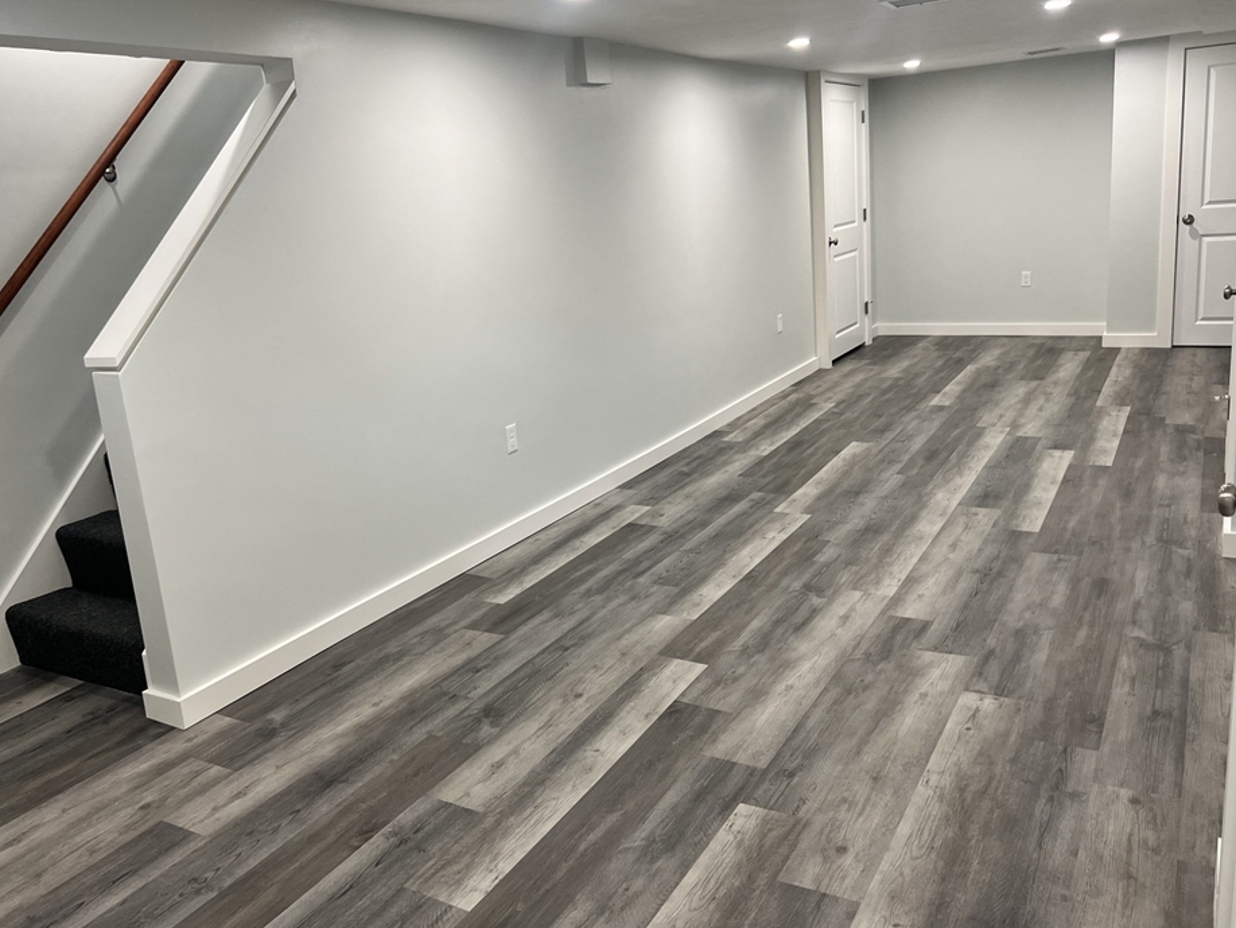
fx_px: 1036
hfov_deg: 61.6
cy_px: 443
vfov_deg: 48.2
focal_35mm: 29
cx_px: 598
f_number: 1.5
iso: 80
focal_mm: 5.7
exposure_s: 1/60
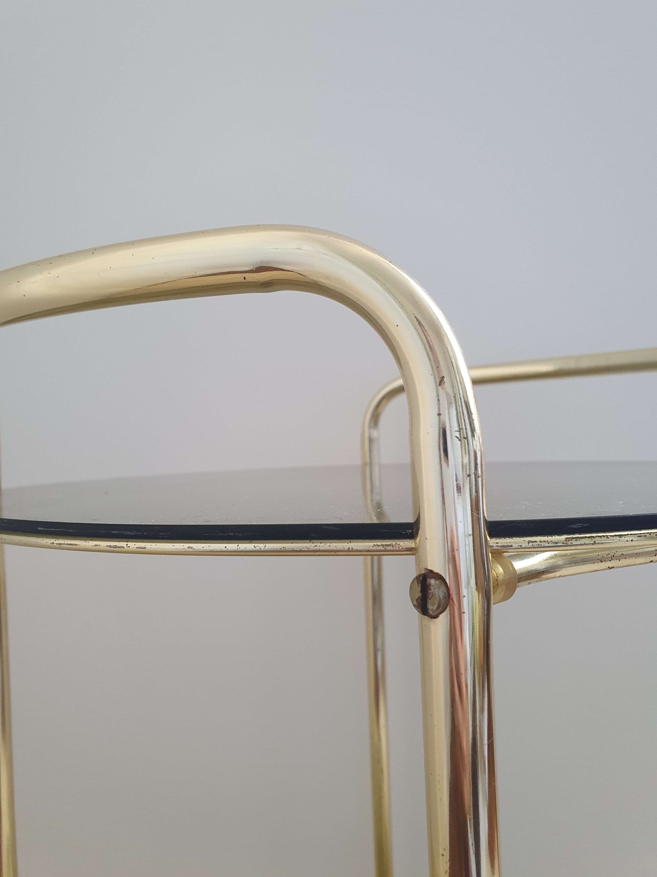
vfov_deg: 67.3
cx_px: 328
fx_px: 658
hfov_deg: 53.1
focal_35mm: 26
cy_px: 438
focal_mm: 4.32
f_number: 2.4
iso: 200
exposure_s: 1/50
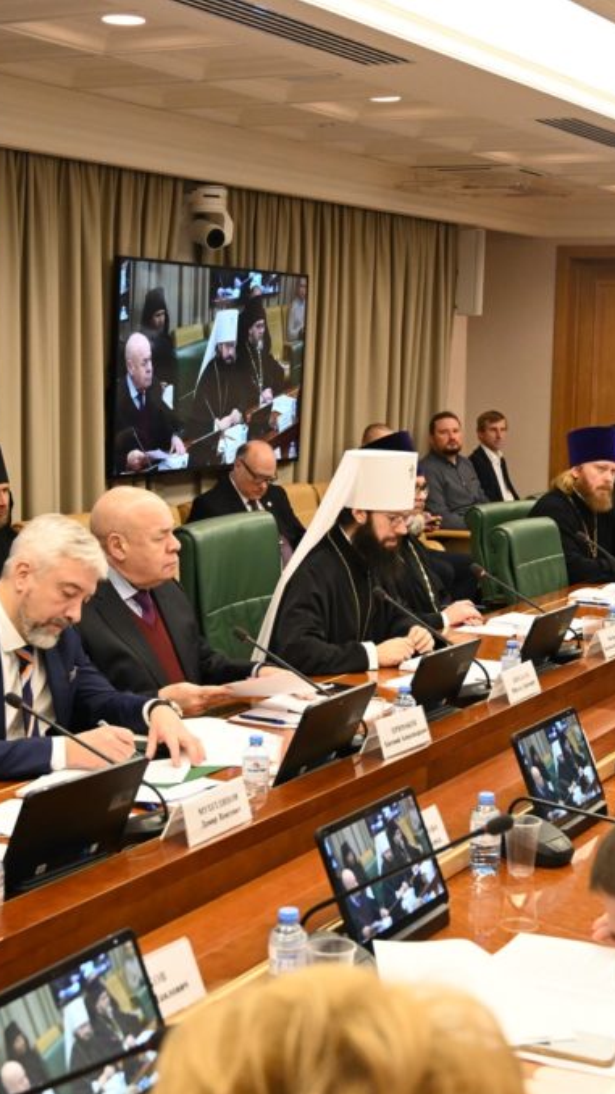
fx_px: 1654
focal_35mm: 57
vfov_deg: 36.6
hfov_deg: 21.0
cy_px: 549
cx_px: 391
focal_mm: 36
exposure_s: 1/100
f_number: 5
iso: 3200
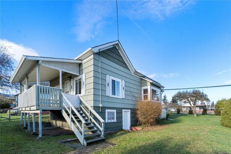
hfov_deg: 95.0
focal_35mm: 16
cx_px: 116
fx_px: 106
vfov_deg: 72.0
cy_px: 77
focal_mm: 11
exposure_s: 1/60
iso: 100
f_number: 11
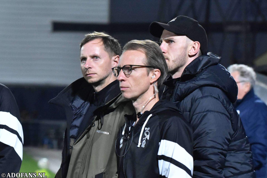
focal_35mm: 158
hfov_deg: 13.0
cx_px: 134
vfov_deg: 8.7
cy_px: 89
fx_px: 1168
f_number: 4
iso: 2500
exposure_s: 1/250
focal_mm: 105
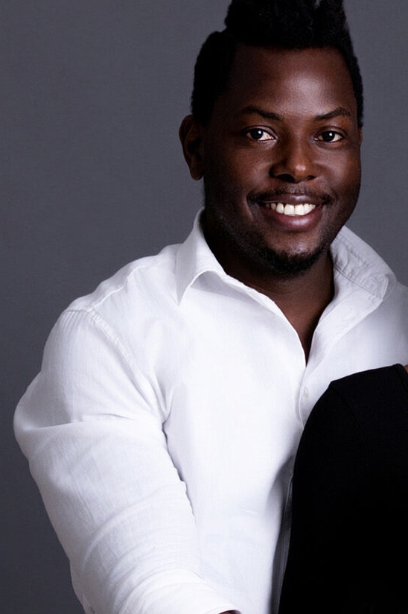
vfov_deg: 19.8
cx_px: 395
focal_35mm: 103
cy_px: 429
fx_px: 1754
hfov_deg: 13.1
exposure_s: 1/160
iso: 200
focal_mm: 47
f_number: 8
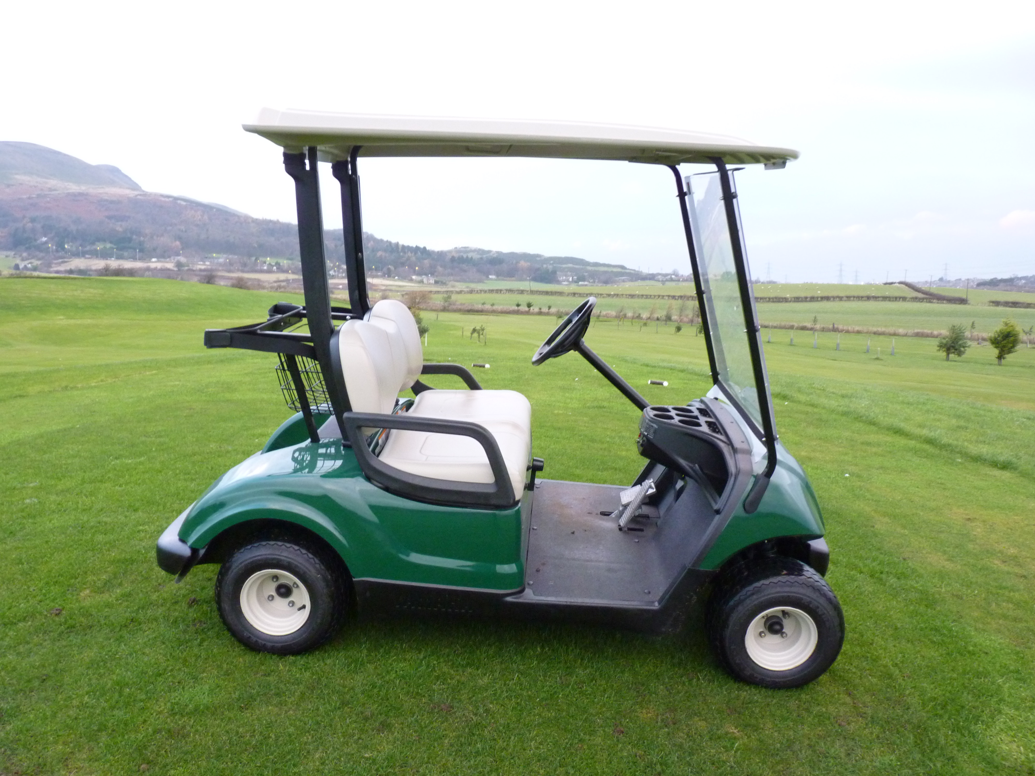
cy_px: 388
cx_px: 518
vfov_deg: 49.7
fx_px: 837
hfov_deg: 63.4
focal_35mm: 28
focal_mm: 5
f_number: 2.8
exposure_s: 1/25
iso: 400
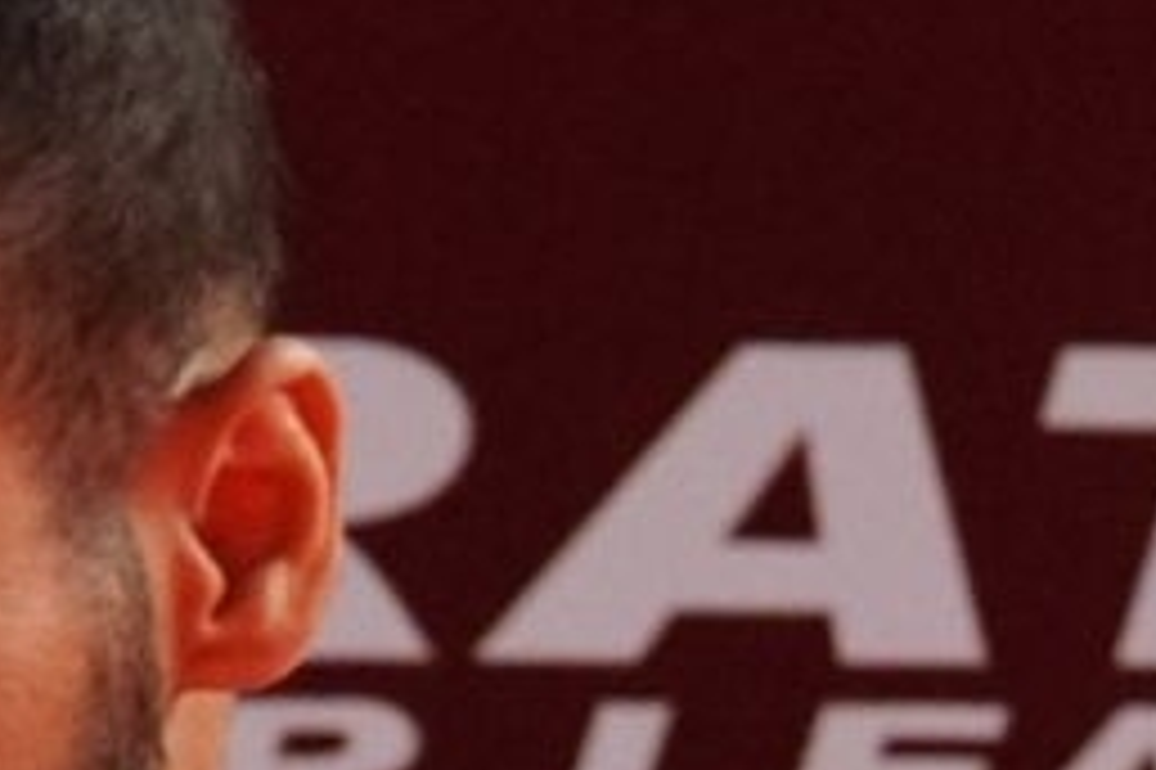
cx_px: 3437
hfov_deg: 1.0
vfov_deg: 0.7
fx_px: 67516
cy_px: 702
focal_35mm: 2104
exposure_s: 1/320
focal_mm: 200
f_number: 3.5
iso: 1600
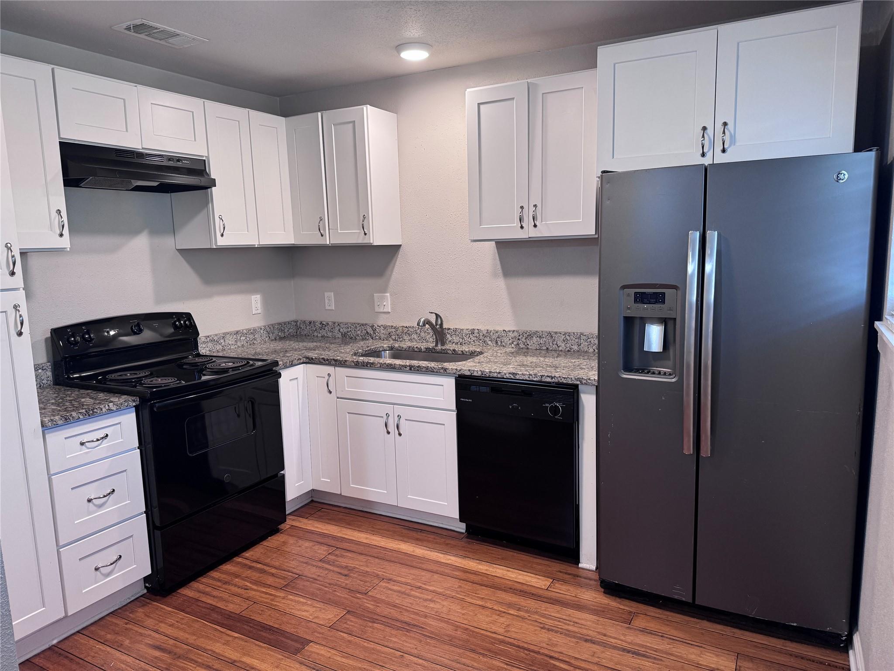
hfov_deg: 71.6
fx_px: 620
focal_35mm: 24
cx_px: 447
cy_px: 336
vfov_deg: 56.8
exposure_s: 1/60
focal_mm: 6.76
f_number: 1.78
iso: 200
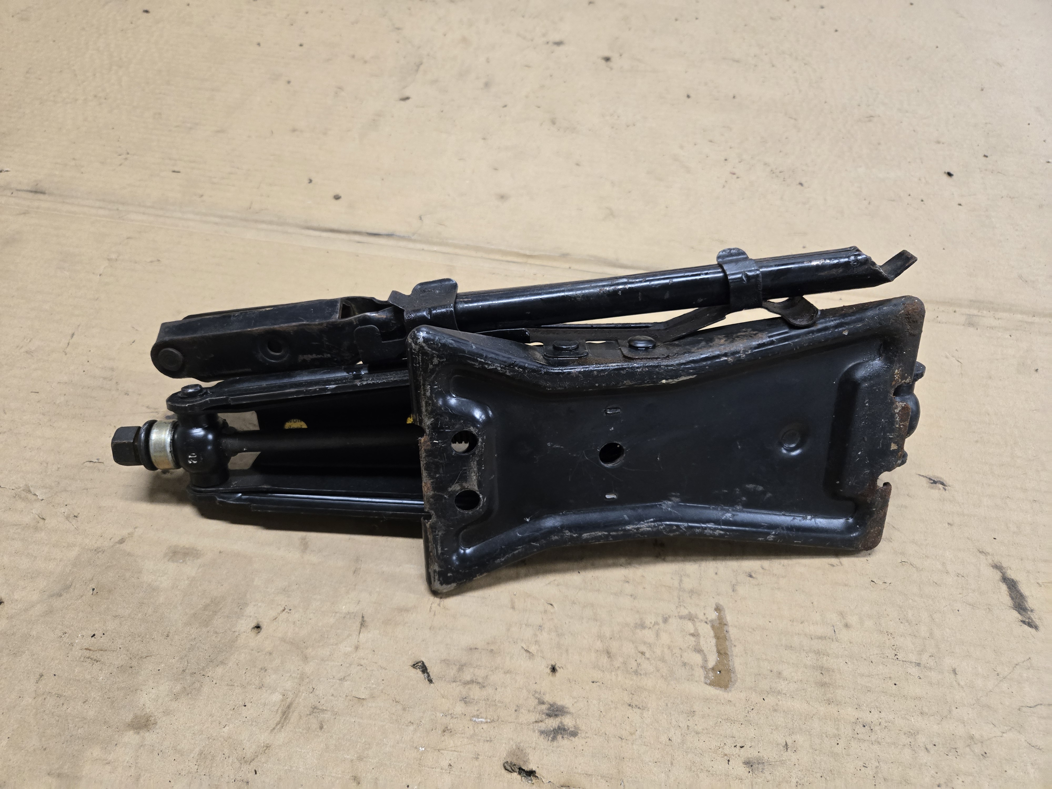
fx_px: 699
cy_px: 394
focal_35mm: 23
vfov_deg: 58.9
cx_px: 526
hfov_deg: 73.9
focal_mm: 5.4
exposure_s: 1/120
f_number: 1.8
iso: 640
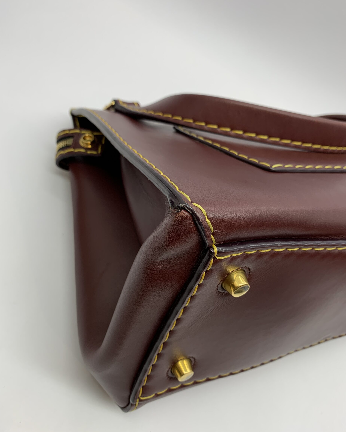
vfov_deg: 62.2
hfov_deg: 51.5
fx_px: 358
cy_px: 228
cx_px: 171
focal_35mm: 28
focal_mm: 4.25
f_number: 1.8
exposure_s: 1/100
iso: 32
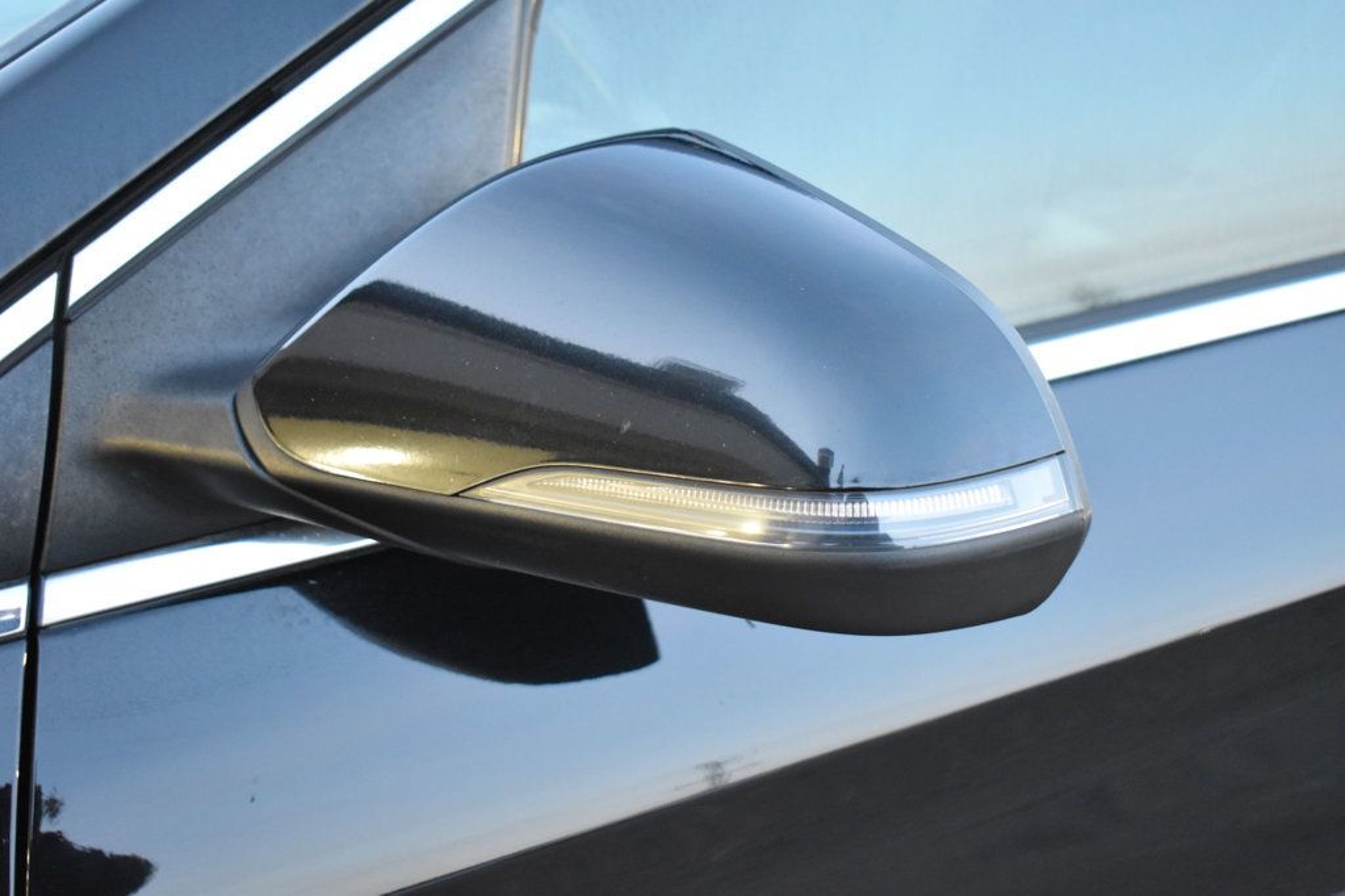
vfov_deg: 25.7
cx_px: 672
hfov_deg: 37.9
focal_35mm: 52
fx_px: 1961
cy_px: 448
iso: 3200
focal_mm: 35
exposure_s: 1/30
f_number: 4.5
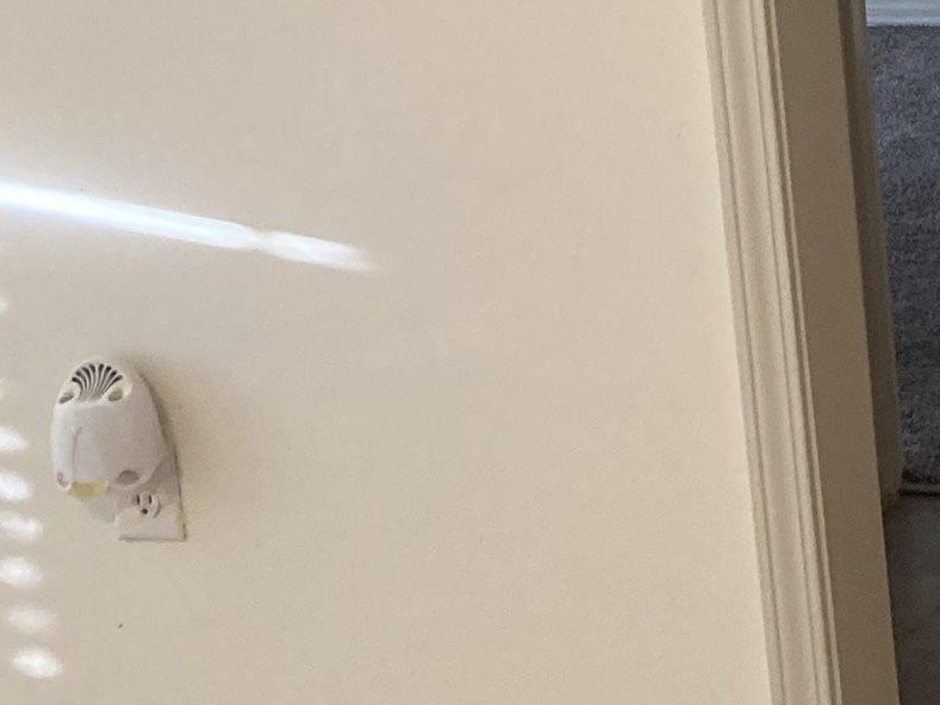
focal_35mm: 109
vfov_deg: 13.4
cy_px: 25
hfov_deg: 15.6
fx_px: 2960
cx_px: 1676
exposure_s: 1/60
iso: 125
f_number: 1.8
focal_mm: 3.99
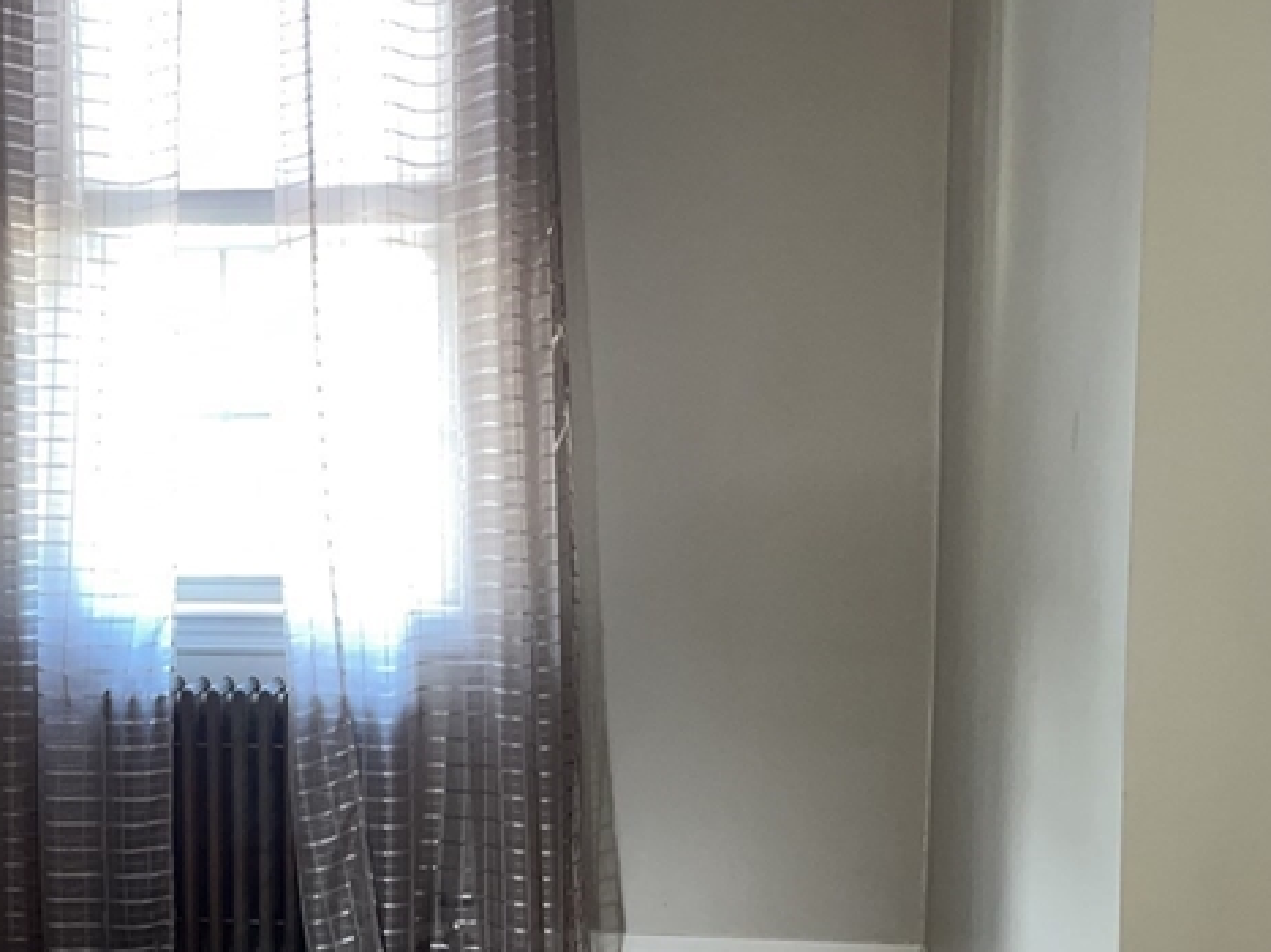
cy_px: 639
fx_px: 2092
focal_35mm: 57
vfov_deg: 25.5
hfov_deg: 32.9
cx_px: 264
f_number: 1.6
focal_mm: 5.1
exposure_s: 1/14
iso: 100
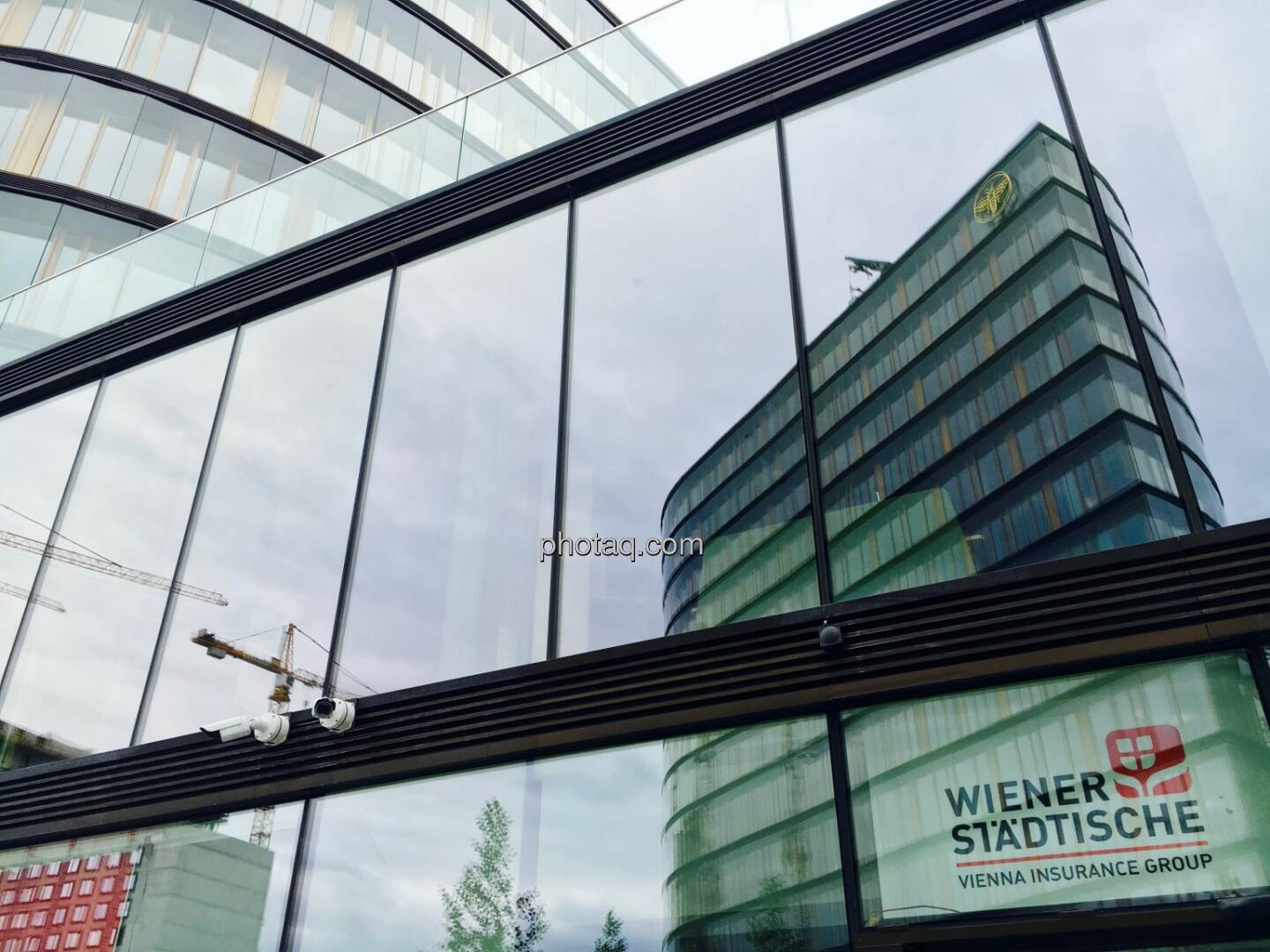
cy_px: 476
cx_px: 635
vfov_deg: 48.2
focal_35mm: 29
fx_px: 1064
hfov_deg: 61.7
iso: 25
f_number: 2.2
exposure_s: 1/288
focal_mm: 4.15
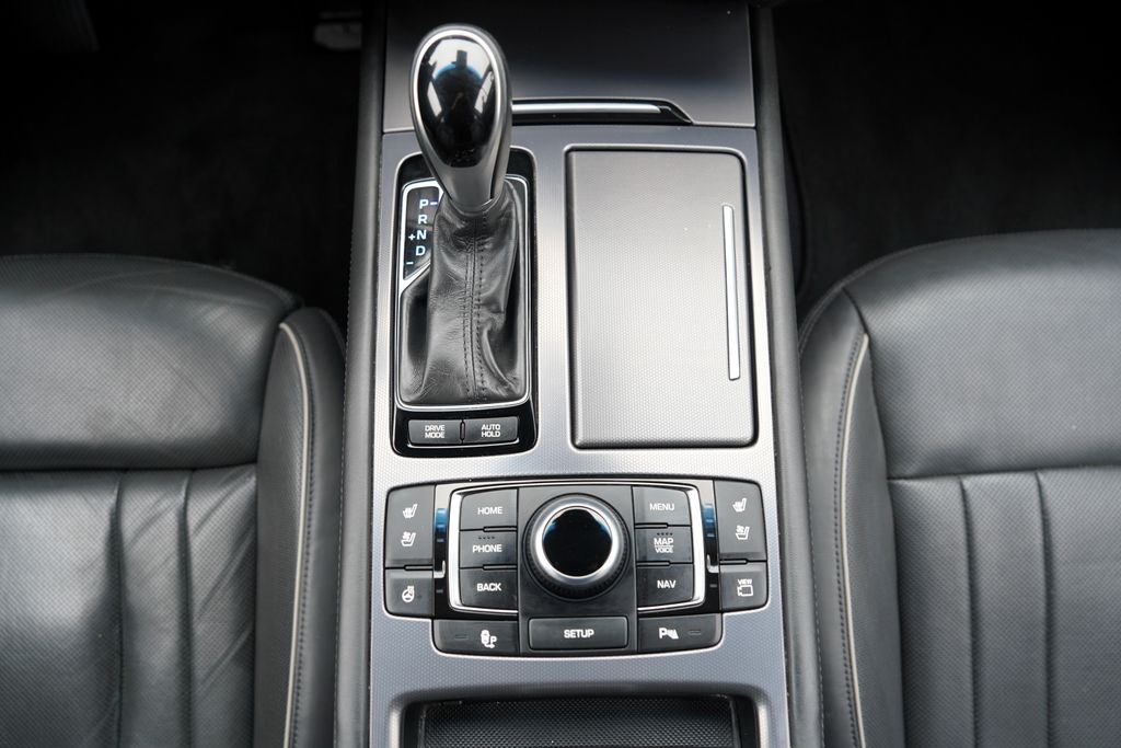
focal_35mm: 24
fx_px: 747
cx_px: 560
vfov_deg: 53.1
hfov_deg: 73.7
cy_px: 374
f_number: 4
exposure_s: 1/60
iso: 200
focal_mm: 24
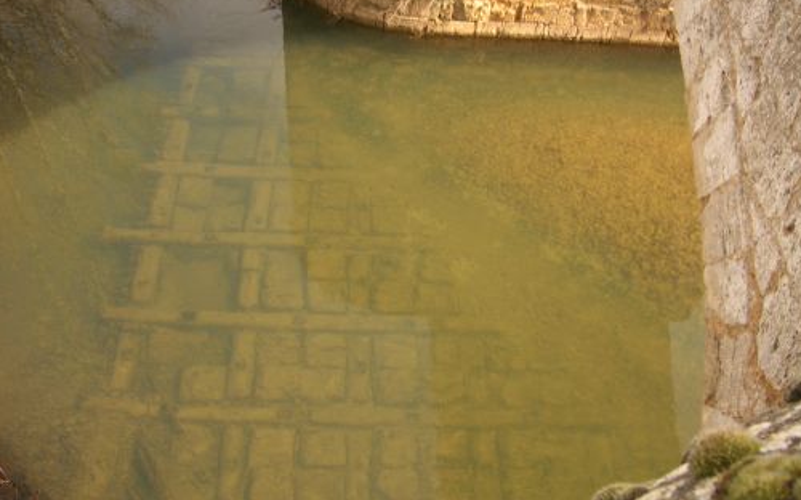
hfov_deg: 51.6
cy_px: 220
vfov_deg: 33.5
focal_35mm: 38
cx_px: 397
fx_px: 829
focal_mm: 5.8
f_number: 2.6
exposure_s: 1/250
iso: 50
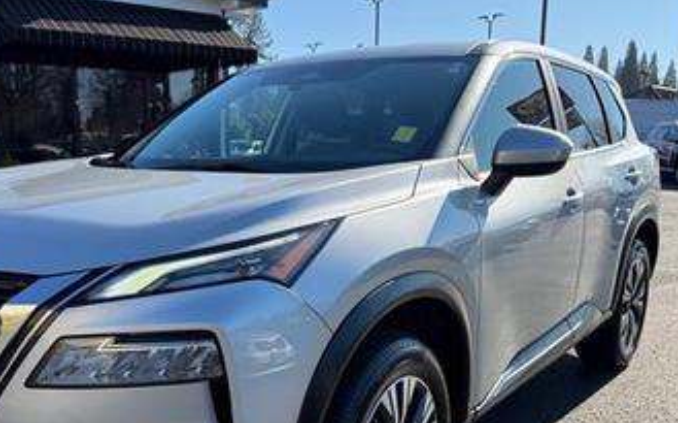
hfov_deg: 49.6
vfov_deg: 32.2
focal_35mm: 39
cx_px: 227
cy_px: 303
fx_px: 720
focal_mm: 6.76
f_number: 1.78
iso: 100
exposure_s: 1/3145
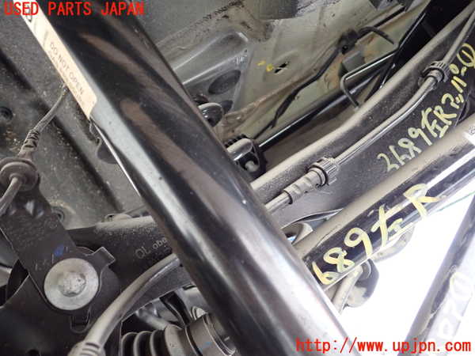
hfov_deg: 60.0
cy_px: 178
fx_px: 412
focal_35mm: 30
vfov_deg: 46.8
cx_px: 238
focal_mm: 5.4
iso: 500
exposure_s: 1/40
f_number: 2.3
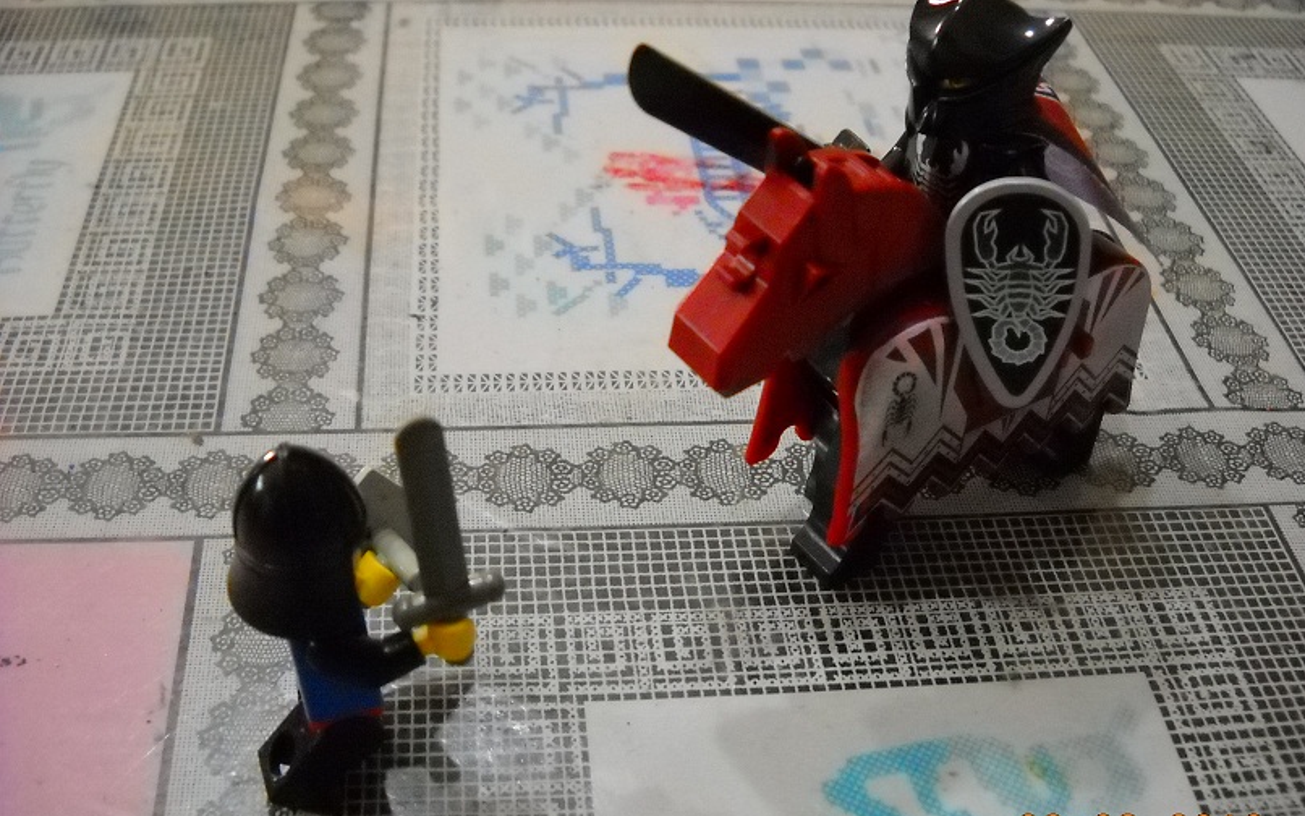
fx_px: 1565
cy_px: 440
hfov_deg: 45.3
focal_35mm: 44
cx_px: 659
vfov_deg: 29.2
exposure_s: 1/19
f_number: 3.1
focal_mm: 6.72
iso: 800
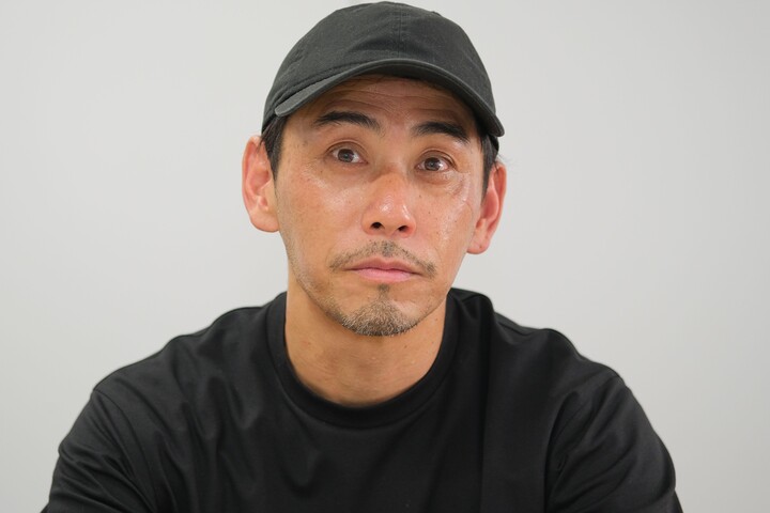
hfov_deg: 27.0
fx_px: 1604
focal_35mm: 75
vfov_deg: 18.2
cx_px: 385
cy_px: 256
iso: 640
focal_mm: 50
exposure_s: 1/150
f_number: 2.2
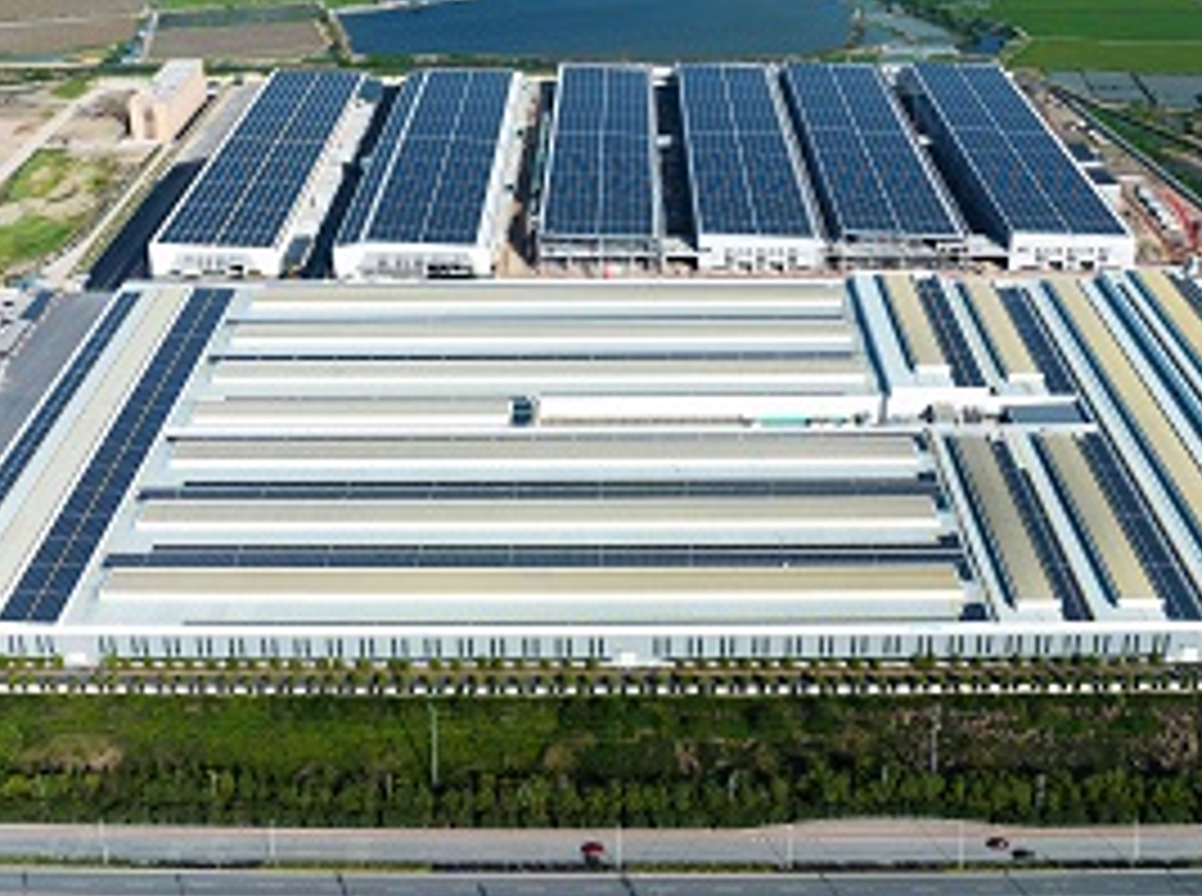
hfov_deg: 42.2
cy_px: 149
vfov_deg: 31.1
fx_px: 1559
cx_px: 603
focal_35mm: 45
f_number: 5
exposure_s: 1/400
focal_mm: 12.29
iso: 100
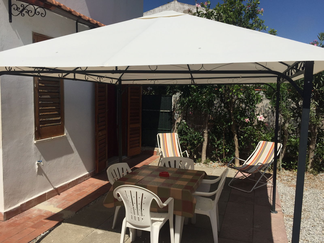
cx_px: 162
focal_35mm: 29
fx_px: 271
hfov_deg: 61.7
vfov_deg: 48.2
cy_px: 122
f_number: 2.2
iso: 32
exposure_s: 1/5650
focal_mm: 4.15
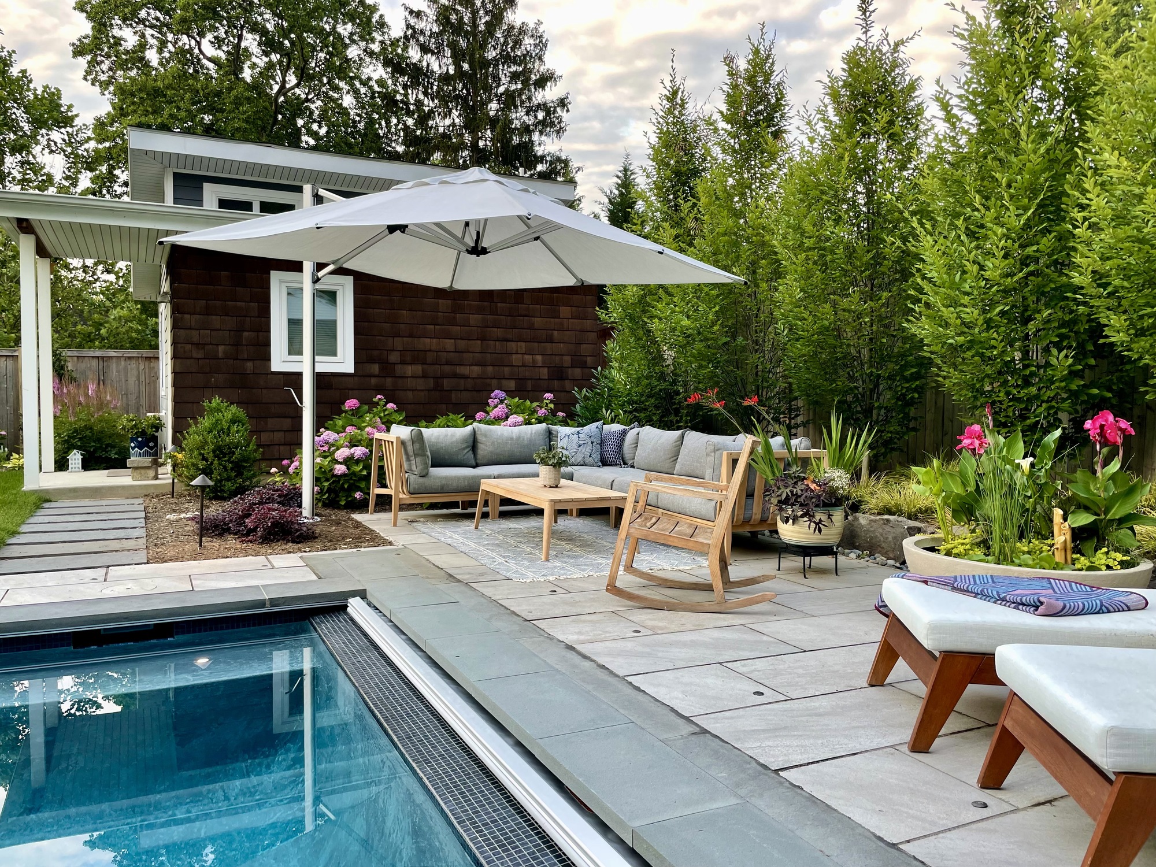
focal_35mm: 26
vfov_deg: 53.1
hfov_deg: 67.3
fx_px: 868
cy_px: 434
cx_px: 578
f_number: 1.6
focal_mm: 4.2
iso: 50
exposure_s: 1/121
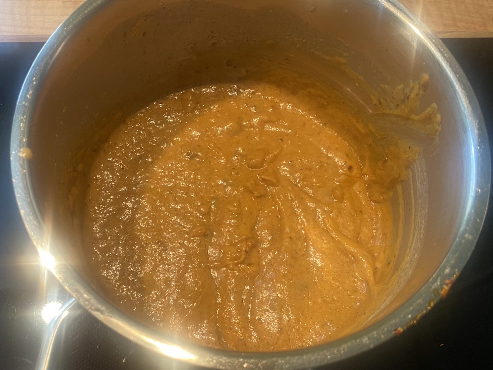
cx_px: 210
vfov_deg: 40.7
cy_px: 178
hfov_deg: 52.4
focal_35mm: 35
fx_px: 498
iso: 160
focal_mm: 4.25
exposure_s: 1/50
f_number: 1.8
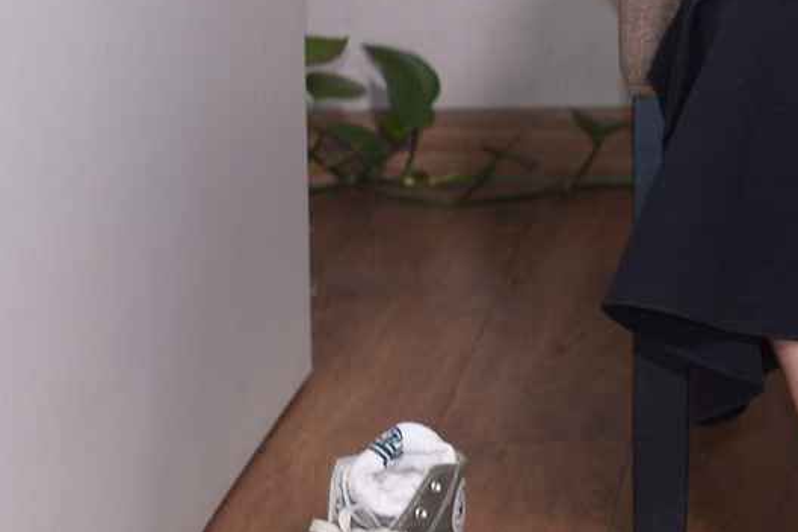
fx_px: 3303
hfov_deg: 12.2
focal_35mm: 149
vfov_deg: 9.1
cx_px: 1589
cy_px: -118
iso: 500
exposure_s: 1/60
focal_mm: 35
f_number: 5.6
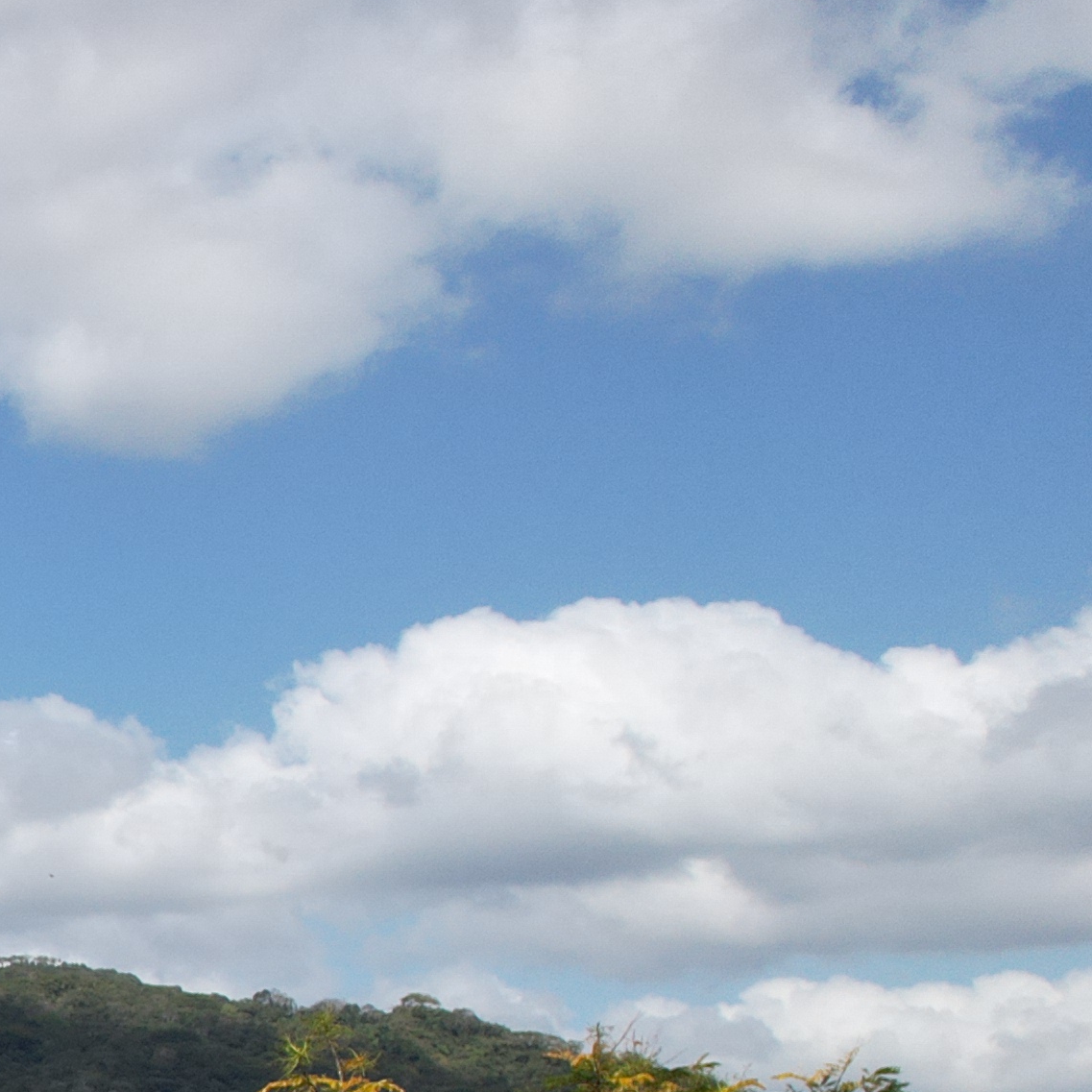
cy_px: 1607
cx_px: -1376
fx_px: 3212
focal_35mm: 90
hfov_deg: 14.3
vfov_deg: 17.5
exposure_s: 1/640
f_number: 2.8
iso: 100
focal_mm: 8.38
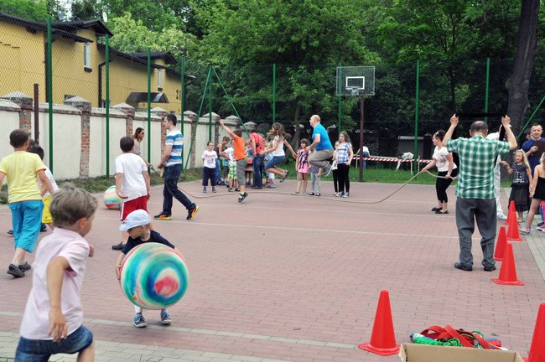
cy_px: 181
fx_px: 726
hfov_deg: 41.2
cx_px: 272
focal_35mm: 48
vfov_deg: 28.0
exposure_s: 1/250
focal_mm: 32
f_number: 18
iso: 500
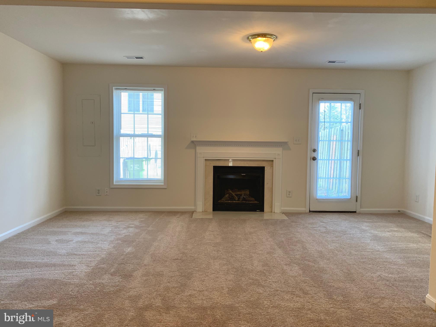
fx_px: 327
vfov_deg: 53.1
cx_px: 218
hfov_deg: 67.3
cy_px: 164
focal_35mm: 26
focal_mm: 4.25
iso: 80
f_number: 1.8
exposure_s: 1/60
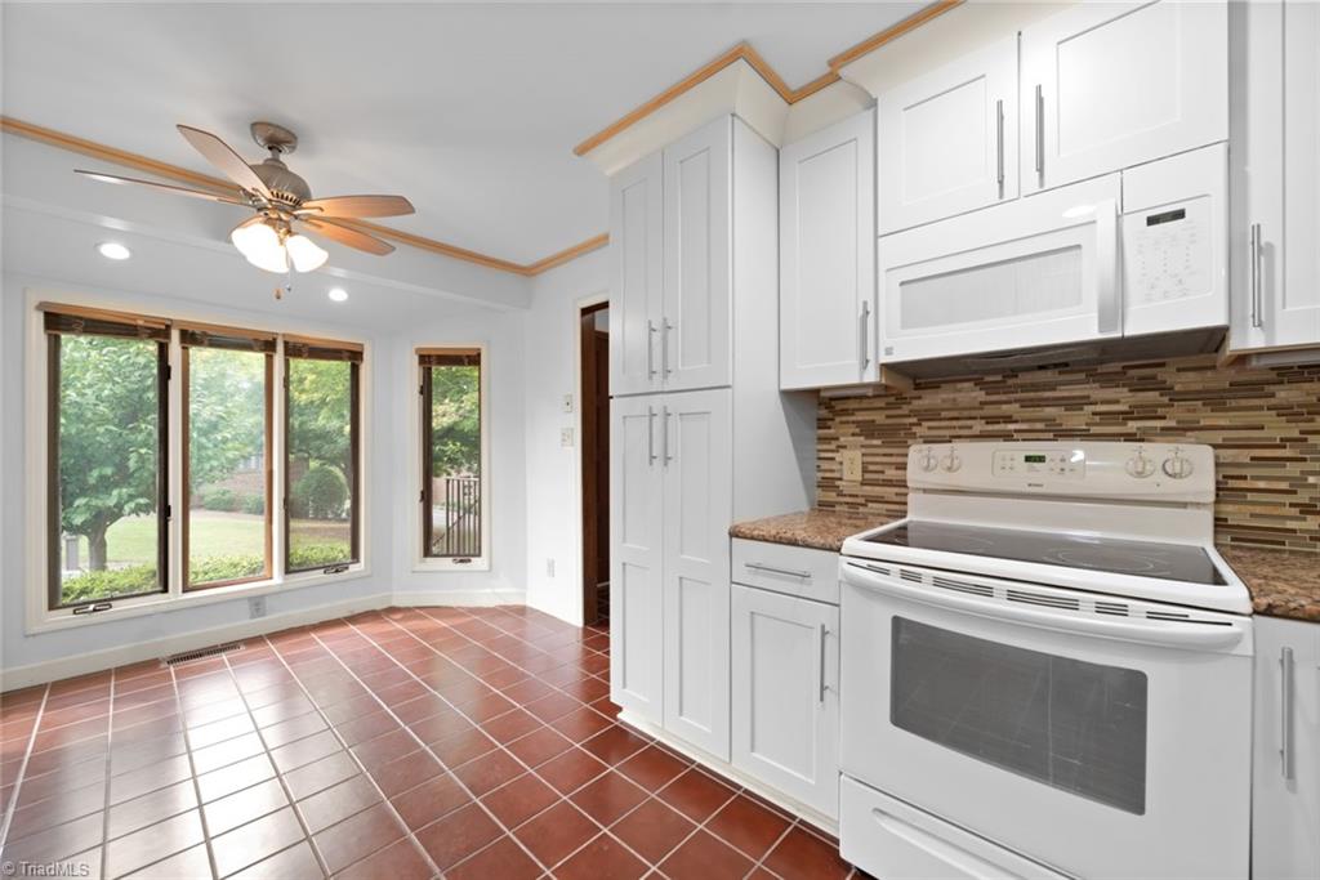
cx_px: 660
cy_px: 440
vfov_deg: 81.2
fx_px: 513
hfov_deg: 104.2
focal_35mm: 14
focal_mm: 14
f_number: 7.1
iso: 320
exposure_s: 1/5
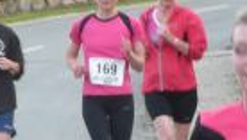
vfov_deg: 1.6
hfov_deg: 2.9
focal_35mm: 745
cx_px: 422
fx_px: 4885
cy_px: 136
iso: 100
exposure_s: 1/30
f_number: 4.8
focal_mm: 31
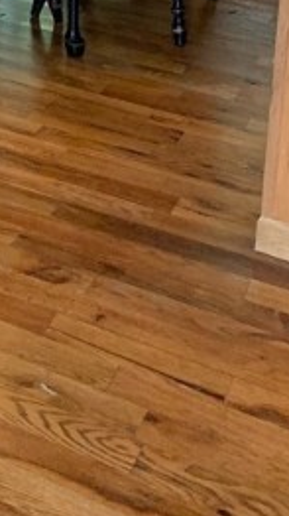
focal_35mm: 83
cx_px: -224
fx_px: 1133
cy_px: -158
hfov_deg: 13.2
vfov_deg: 22.8
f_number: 1.8
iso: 400
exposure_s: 1/49
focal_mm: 4.25
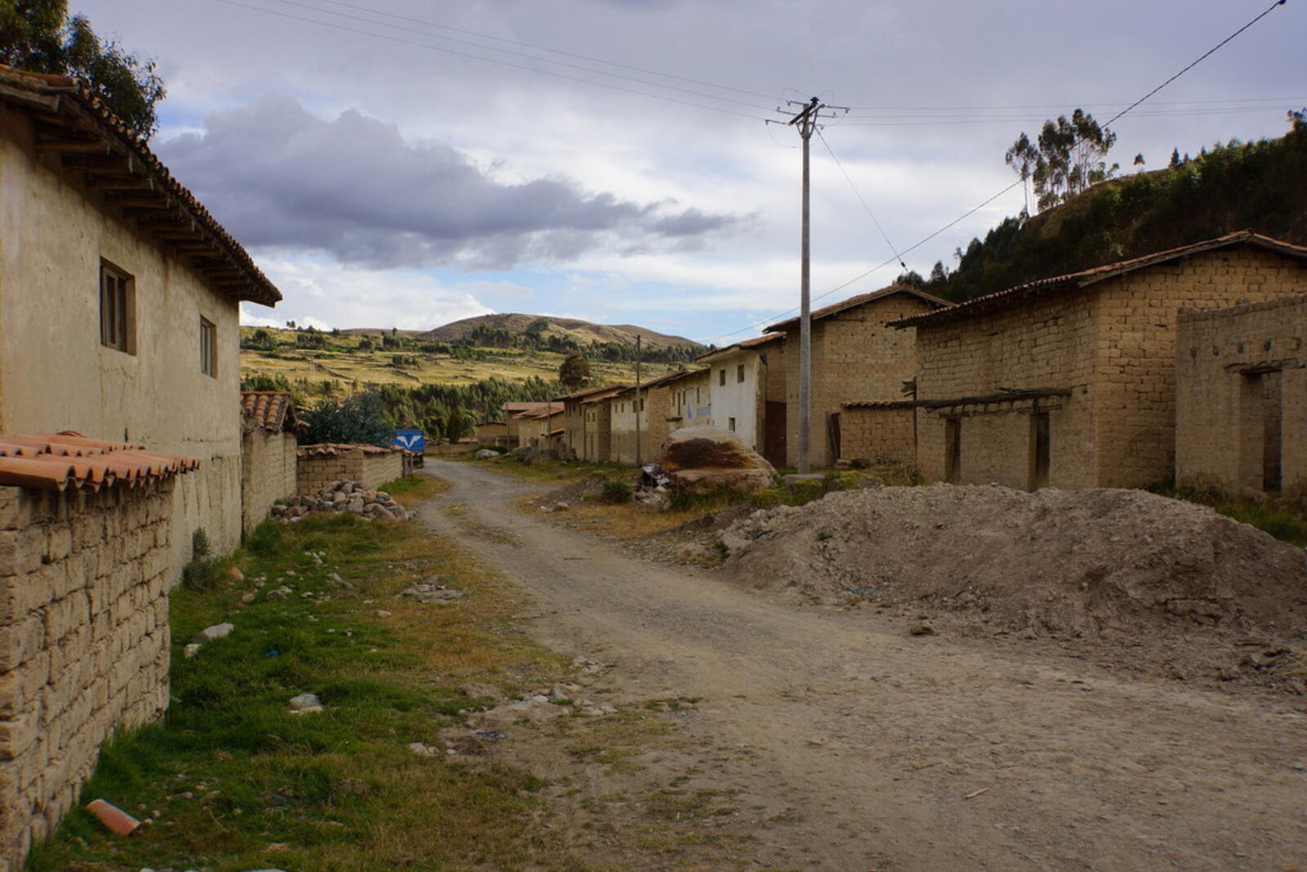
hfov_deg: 53.1
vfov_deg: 36.9
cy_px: 436
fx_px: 1307
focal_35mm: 36
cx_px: 654
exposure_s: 1/100
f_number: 9
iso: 100
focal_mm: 24.4
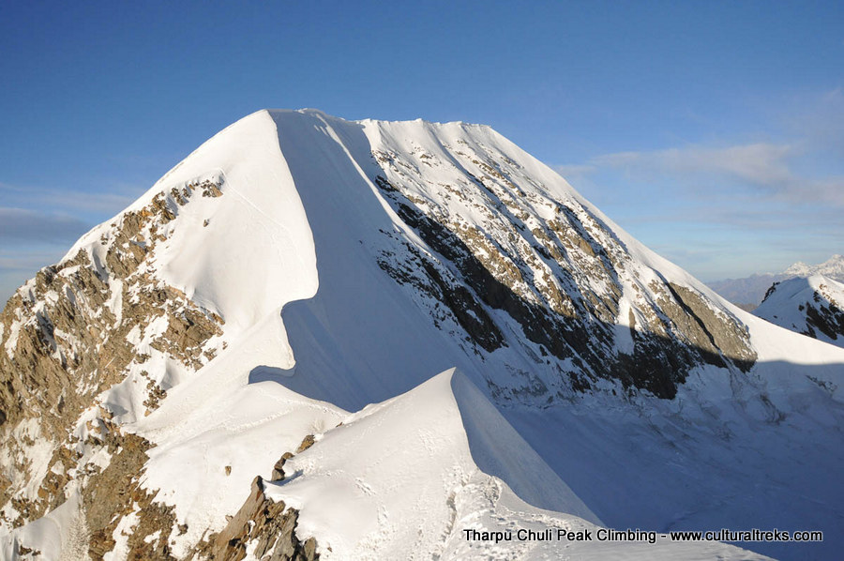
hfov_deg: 10.2
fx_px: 4742
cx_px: 422
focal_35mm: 202
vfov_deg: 6.8
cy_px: 280
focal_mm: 135
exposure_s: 1/6400
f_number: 4
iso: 800
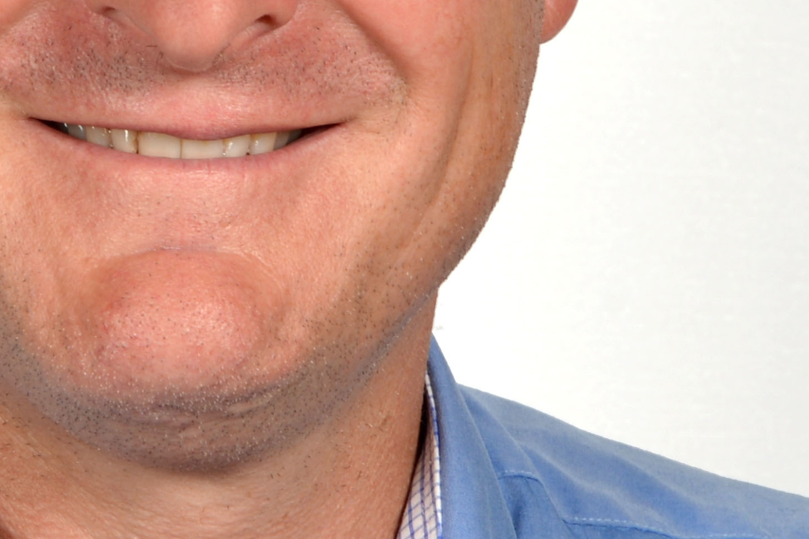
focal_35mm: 311
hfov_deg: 6.6
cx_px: 175
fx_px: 6987
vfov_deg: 4.4
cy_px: 225
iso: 125
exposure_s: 1/60
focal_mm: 75
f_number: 13
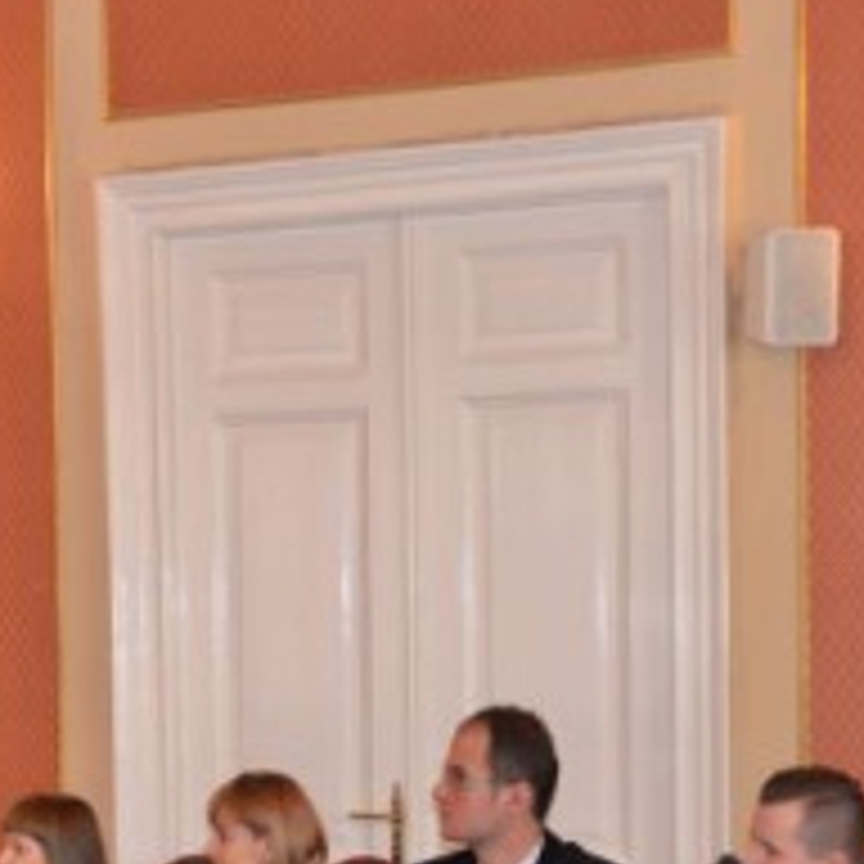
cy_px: 812
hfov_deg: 17.8
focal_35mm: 96
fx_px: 2711
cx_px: 72
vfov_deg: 17.8
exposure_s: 1/60
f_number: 3.8
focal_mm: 22
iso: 800
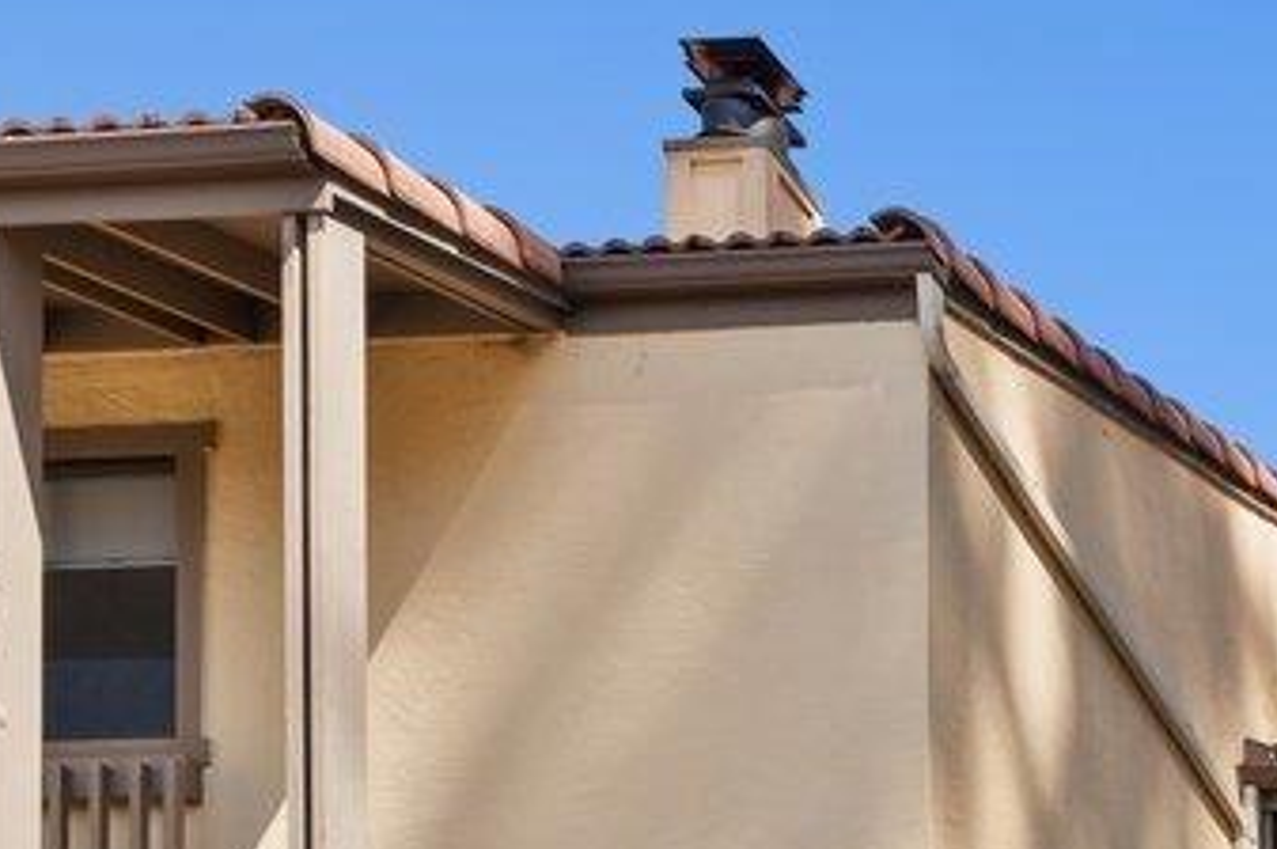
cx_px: 2255
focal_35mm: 73
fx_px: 2587
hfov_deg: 20.4
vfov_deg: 13.1
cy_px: 2128
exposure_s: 1/20
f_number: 8
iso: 100
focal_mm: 12
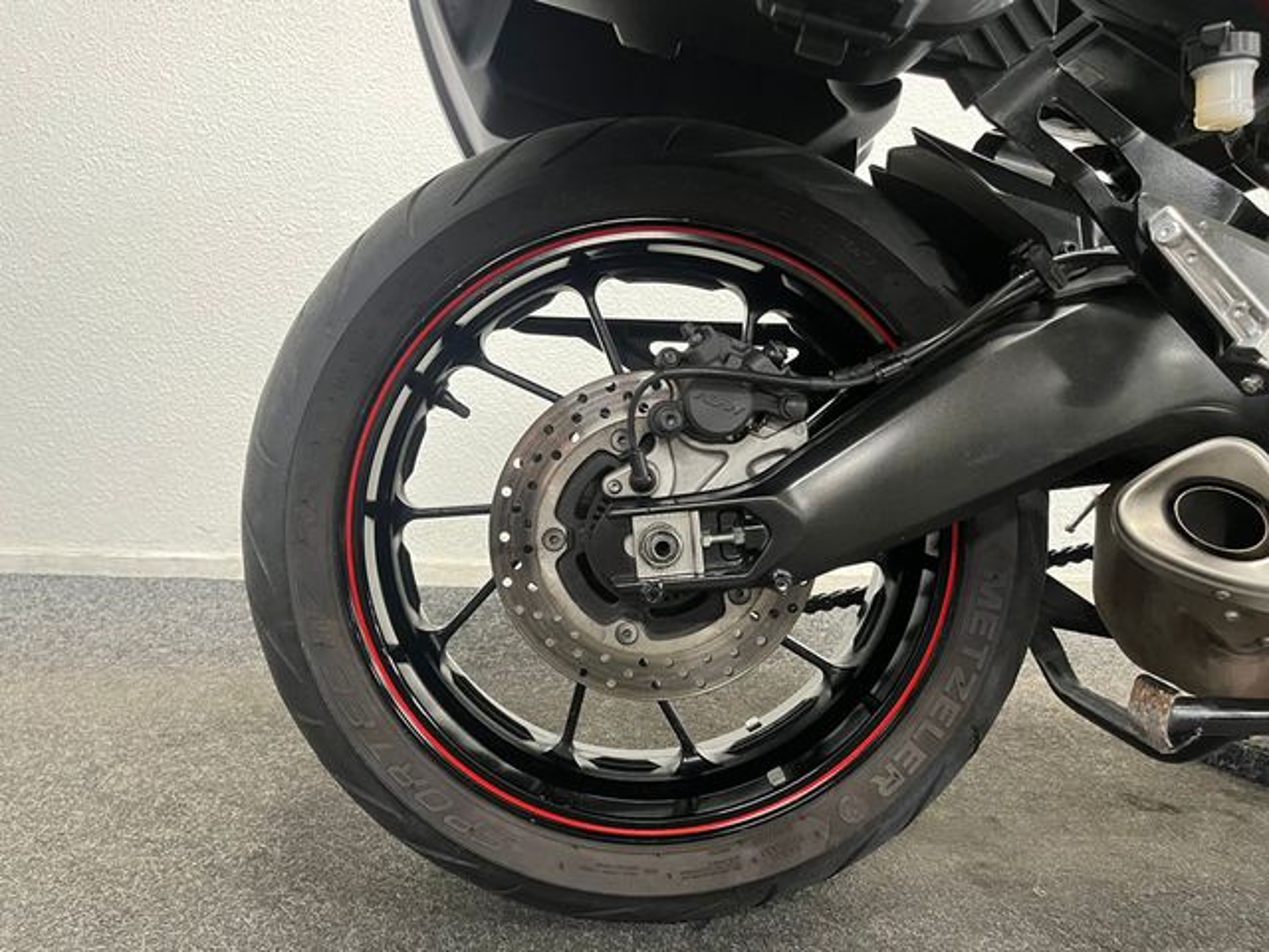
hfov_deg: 67.3
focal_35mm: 26
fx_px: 953
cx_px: 634
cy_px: 476
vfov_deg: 53.1
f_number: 1.6
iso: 400
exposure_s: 1/50
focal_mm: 5.1
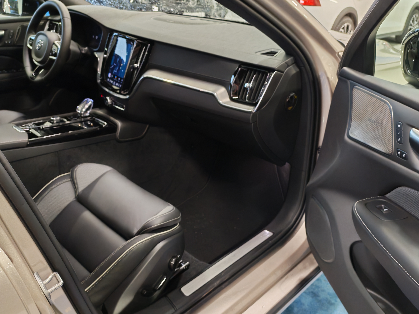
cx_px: 210
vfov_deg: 44.2
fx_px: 387
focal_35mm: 32
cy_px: 157
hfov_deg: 56.8
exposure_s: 1/50
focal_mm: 6.12
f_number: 1.9
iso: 872
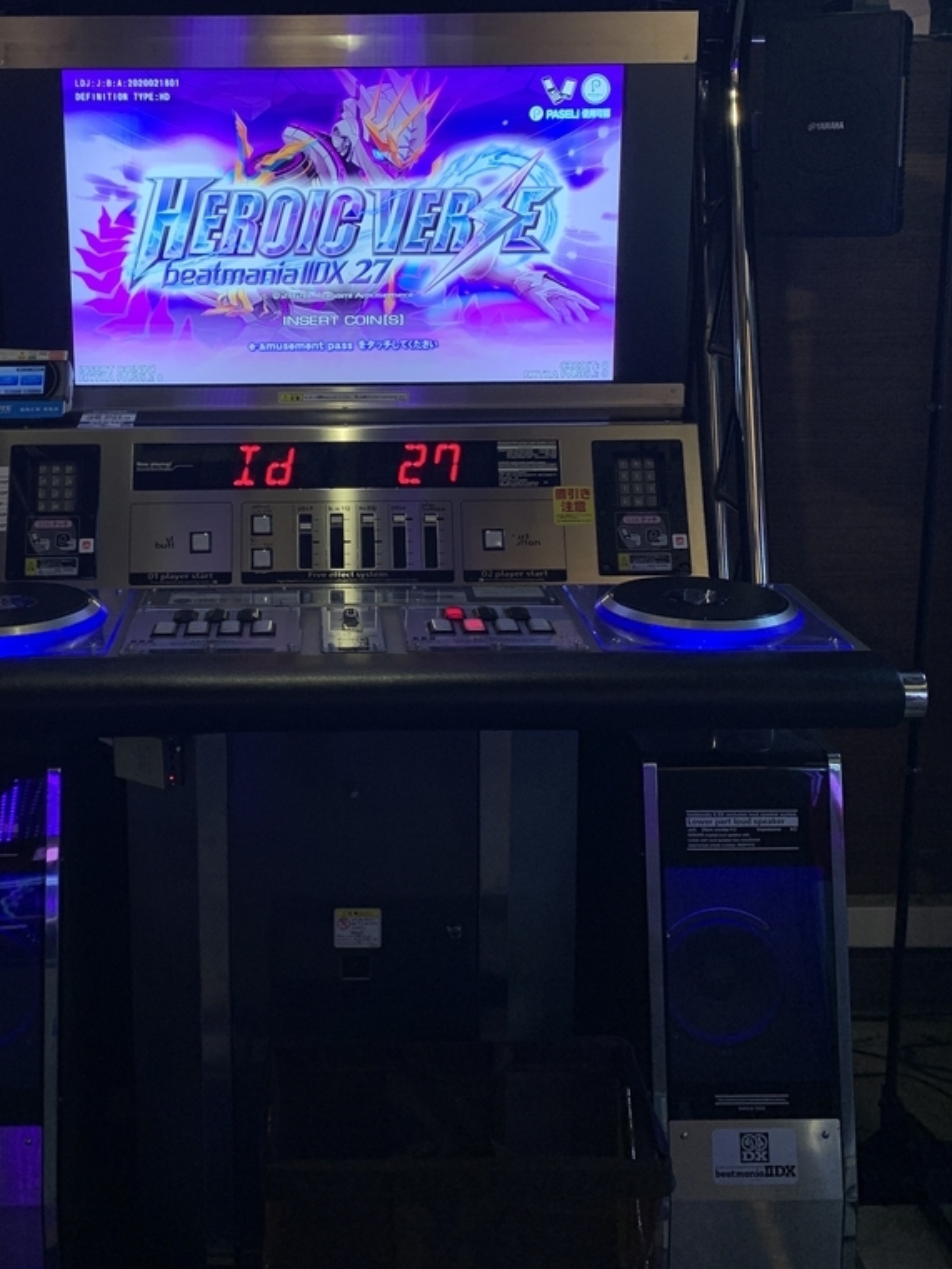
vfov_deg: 45.4
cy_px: 485
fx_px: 1503
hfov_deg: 34.8
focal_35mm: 41
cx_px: 312
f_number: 1.8
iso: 50
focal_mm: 4.25
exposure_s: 1/45
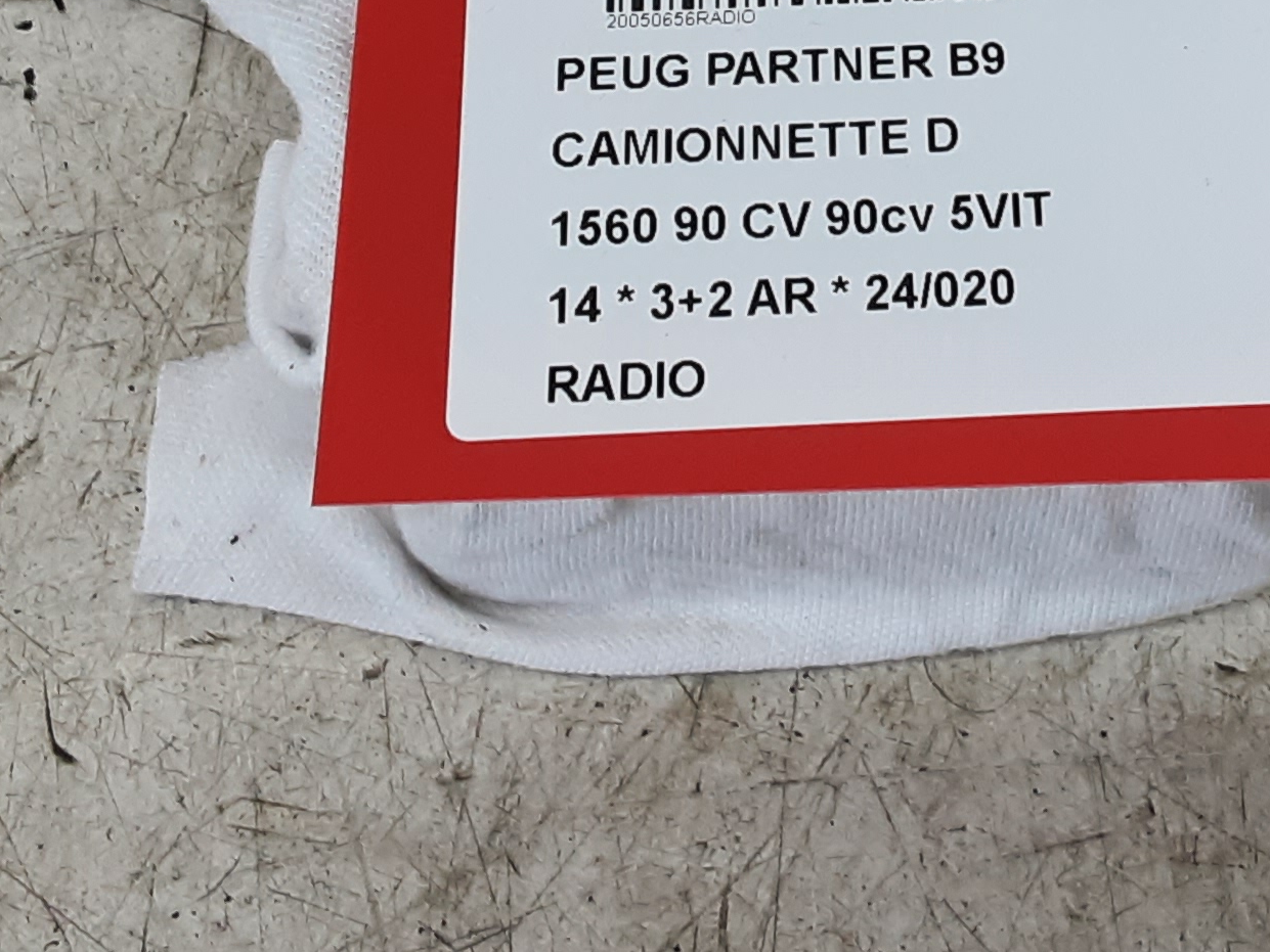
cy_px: -158
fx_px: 2605
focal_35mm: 71
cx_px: 878
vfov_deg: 19.6
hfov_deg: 27.2
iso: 100
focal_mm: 2.91
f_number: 1.9
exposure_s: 1/50
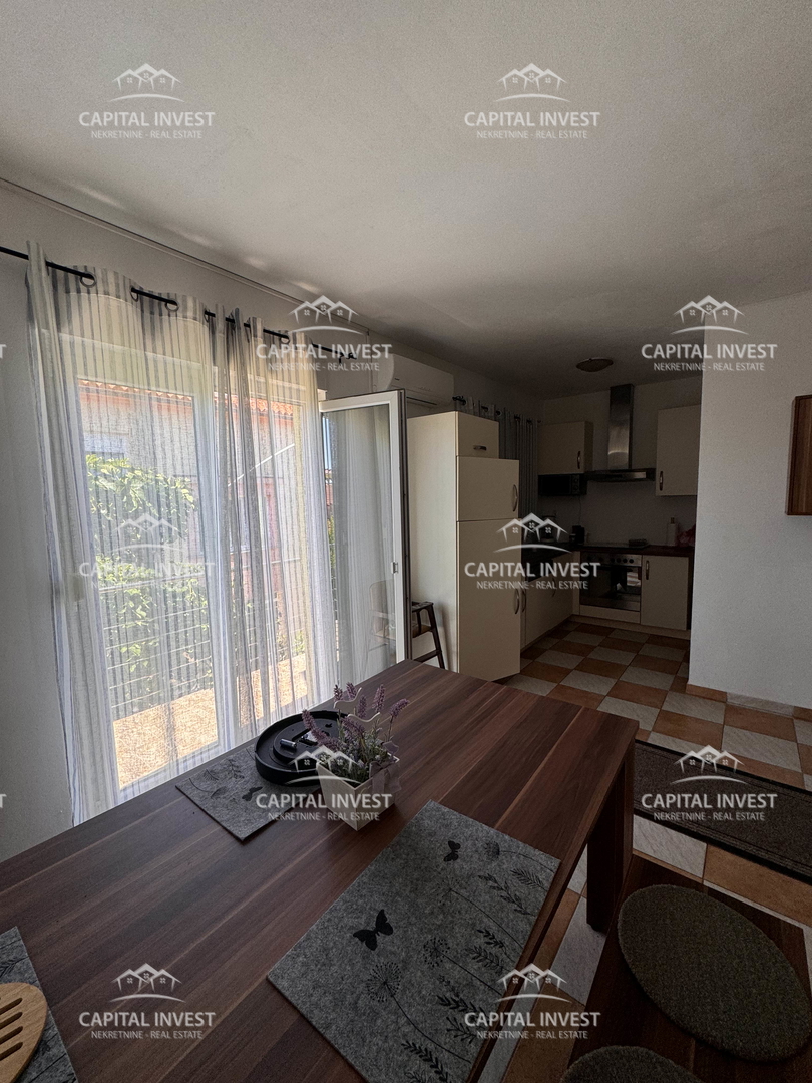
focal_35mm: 14
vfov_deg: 102.1
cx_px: 406
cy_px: 542
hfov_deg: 85.7
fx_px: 438
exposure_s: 1/99
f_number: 2.2
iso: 80
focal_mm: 2.22
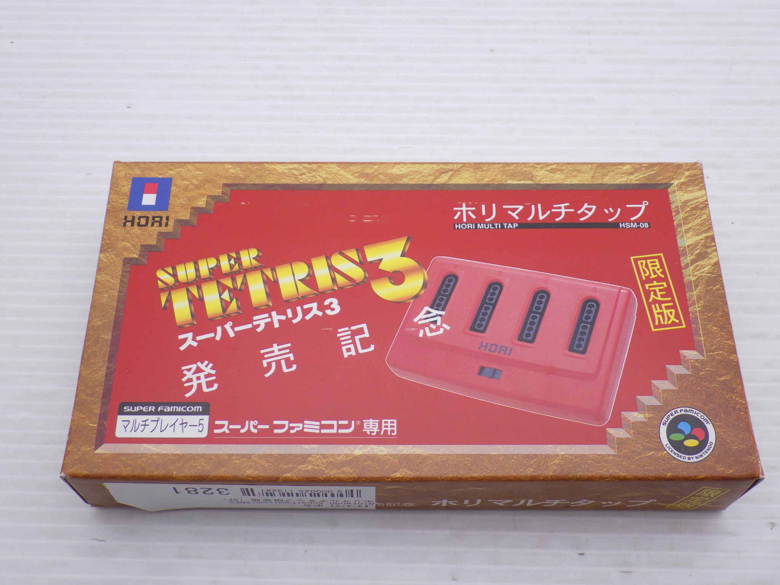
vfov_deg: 34.3
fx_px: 946
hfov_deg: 44.8
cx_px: 390
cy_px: 292
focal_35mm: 42
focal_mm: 7.5
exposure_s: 1/100
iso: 125
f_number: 4.2
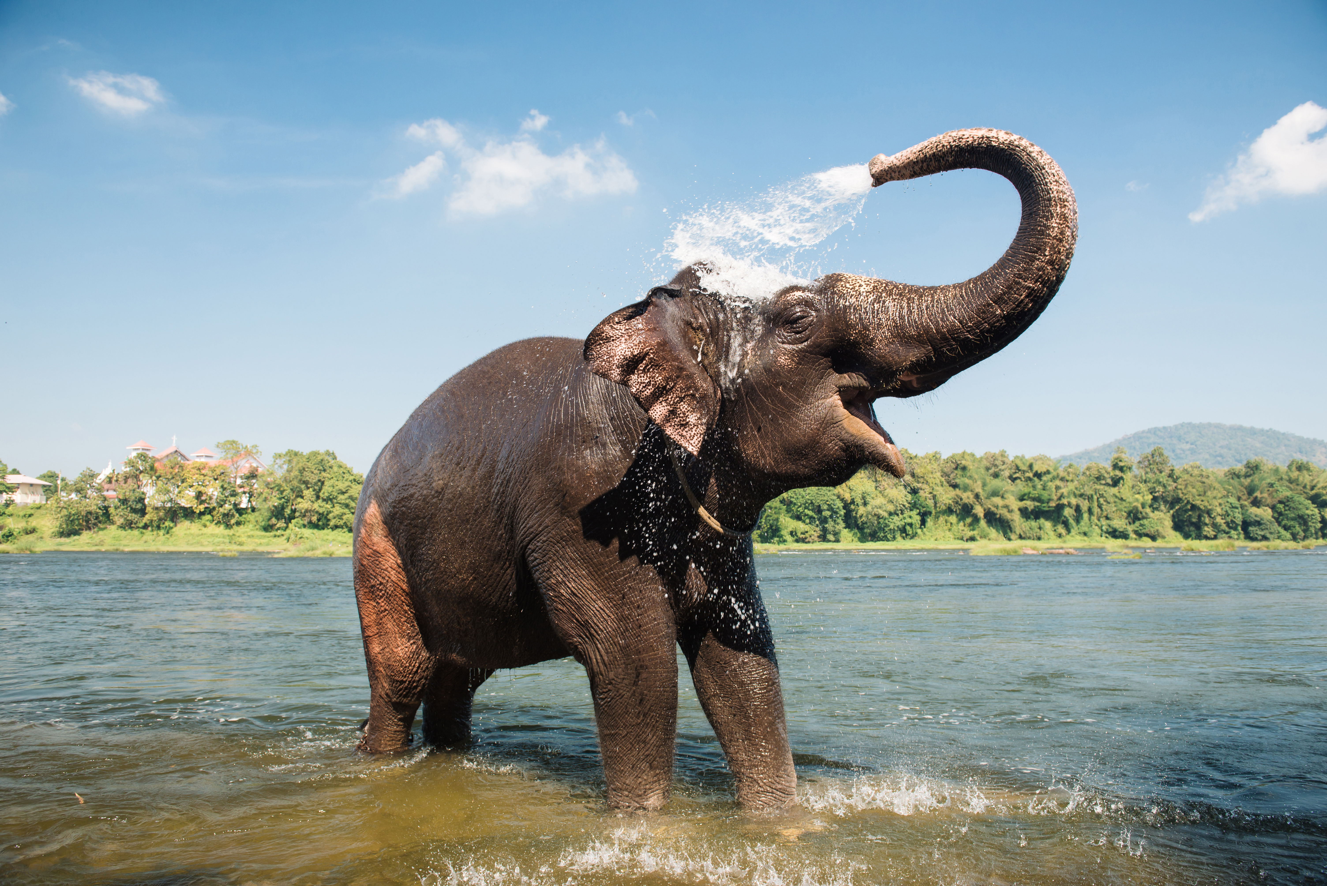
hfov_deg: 69.4
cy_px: 443
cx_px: 664
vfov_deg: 49.6
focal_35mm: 26
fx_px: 959
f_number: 5.6
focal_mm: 26
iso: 400
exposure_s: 1/400
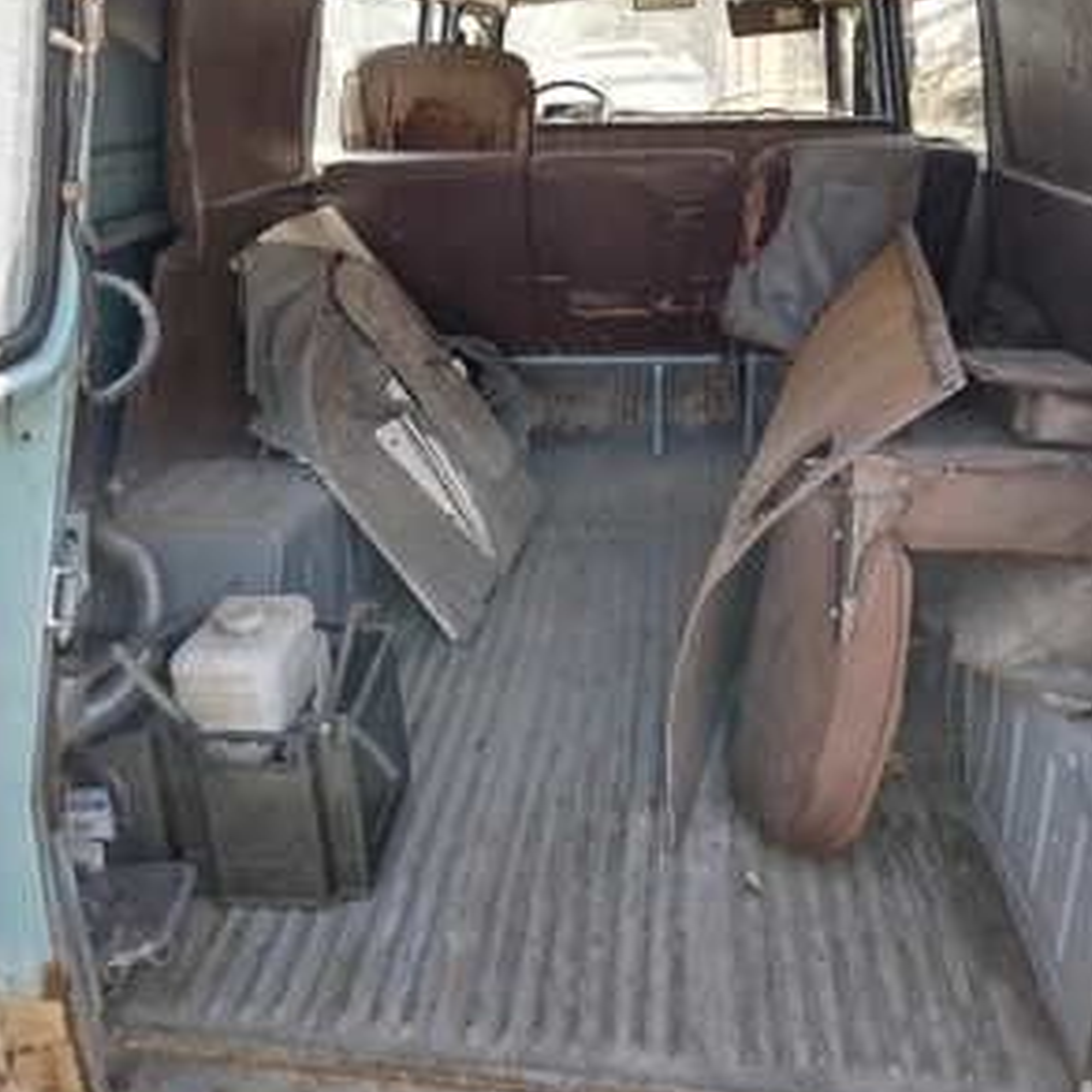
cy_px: 455
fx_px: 1035
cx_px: 548
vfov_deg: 55.3
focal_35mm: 29
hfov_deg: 55.6
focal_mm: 5.31
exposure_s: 1/104
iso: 50
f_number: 1.7
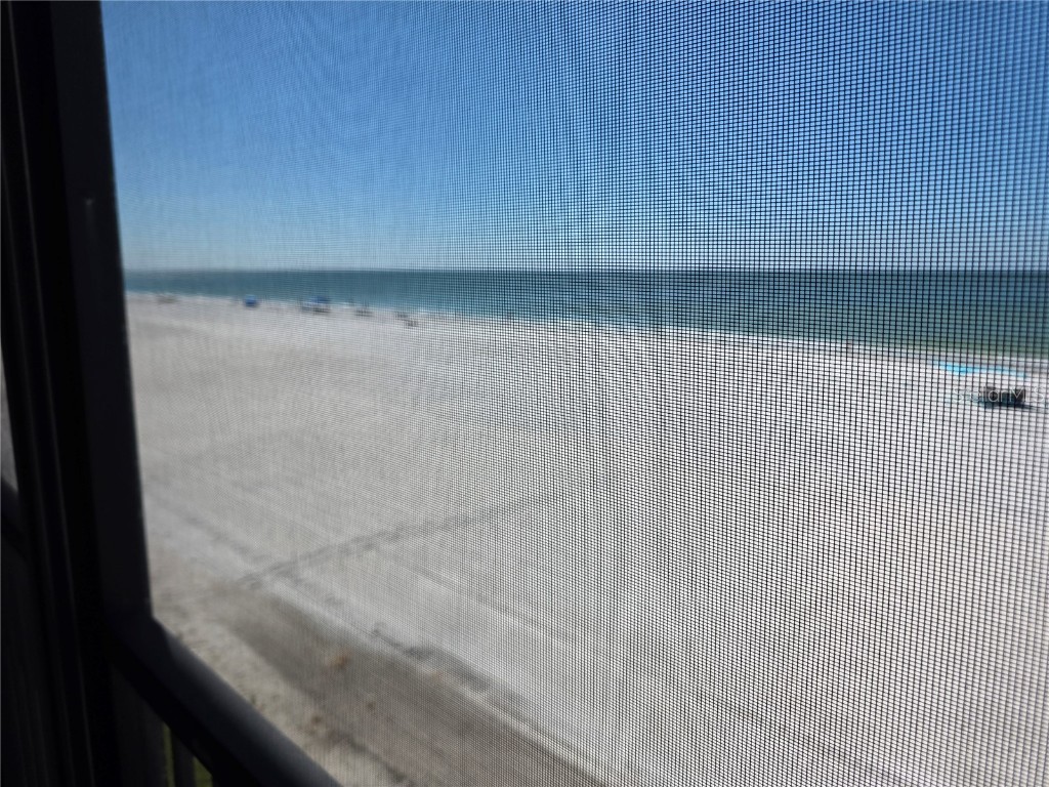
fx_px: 697
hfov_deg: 73.9
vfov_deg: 58.9
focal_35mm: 23
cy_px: 394
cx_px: 524
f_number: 1.7
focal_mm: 6.3
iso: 64
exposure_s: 1/7944
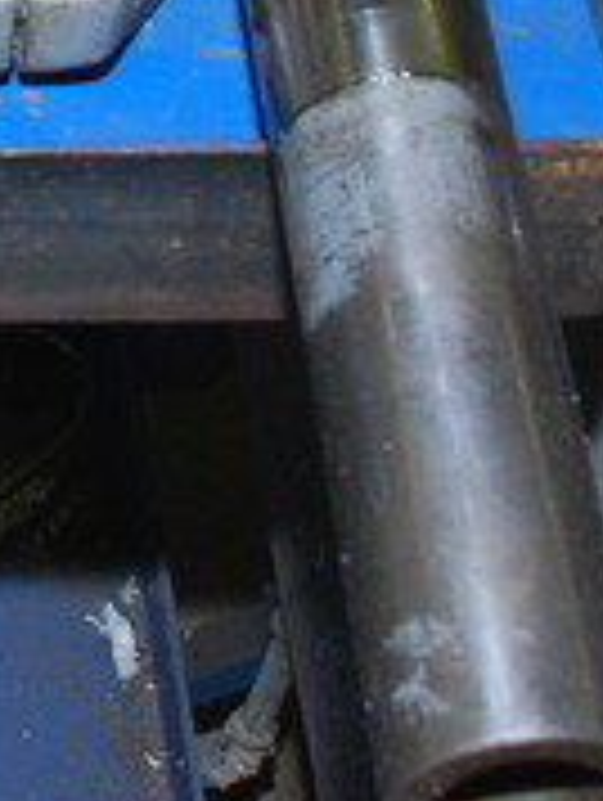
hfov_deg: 8.4
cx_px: -666
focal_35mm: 166
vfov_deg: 11.5
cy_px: -344
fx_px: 3846
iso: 200
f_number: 5
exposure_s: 1/60
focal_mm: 20
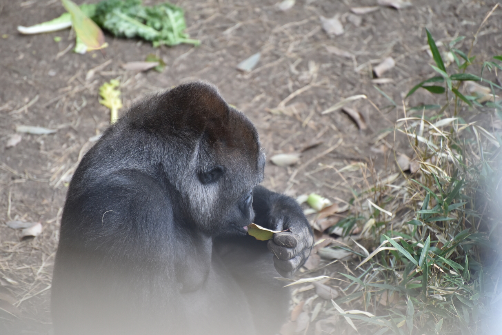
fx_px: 4184
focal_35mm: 300
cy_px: 168
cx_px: 251
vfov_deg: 4.6
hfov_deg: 6.9
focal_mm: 300
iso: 2000
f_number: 5.6
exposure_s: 1/640
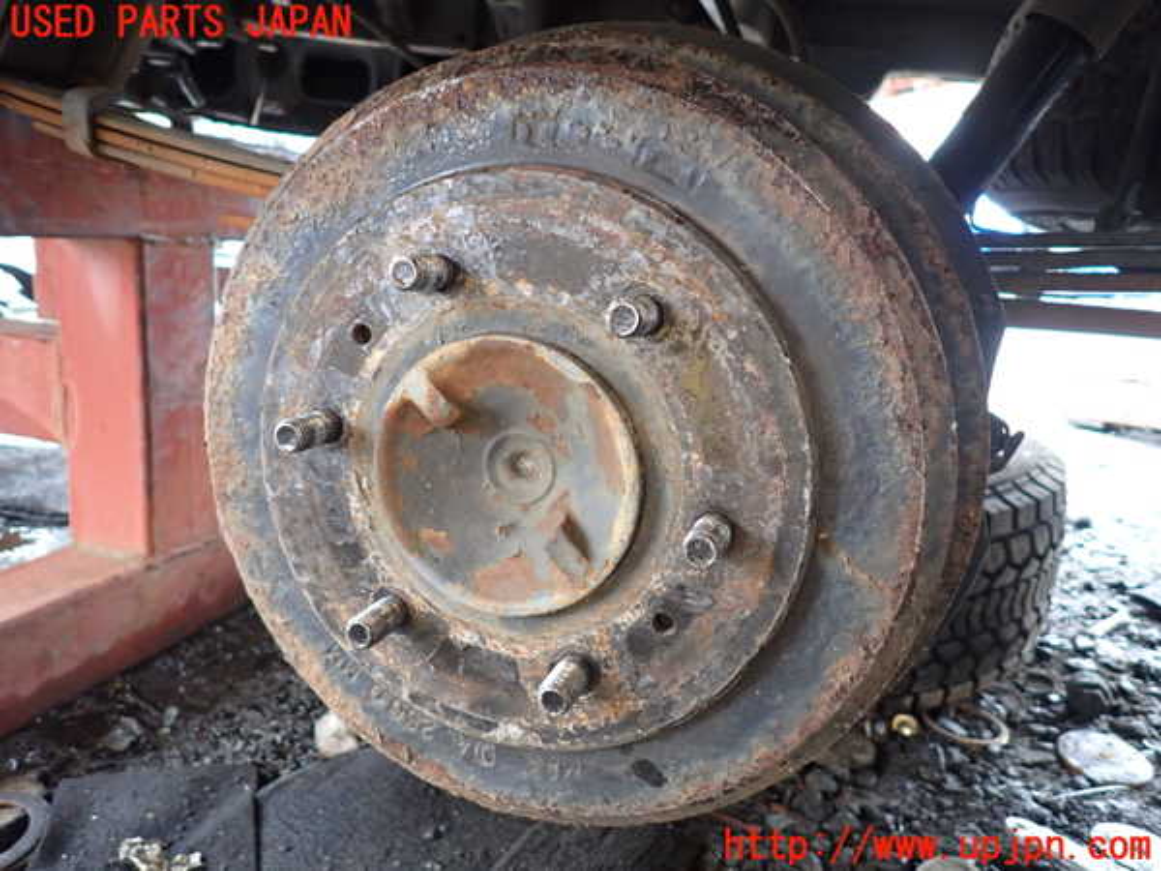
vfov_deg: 54.9
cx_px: 580
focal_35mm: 25
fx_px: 838
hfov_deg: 69.4
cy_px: 436
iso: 400
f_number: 2
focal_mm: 4.5
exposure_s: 1/30
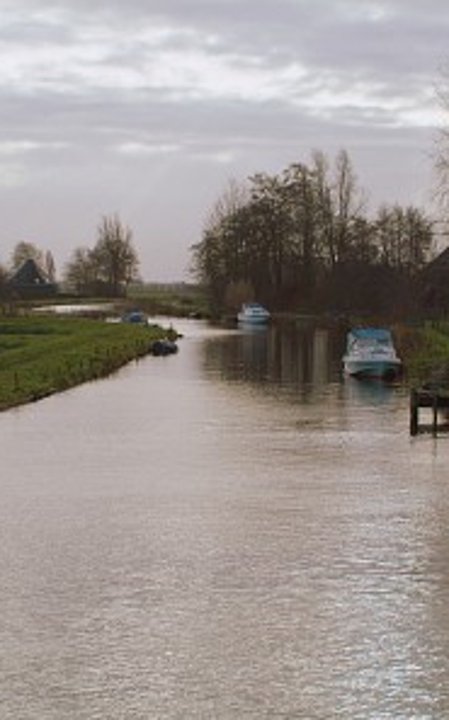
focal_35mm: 82
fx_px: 1609
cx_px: 260
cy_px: 358
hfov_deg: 15.9
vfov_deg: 25.2
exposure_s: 1/1000
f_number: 6.7
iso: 400
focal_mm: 35
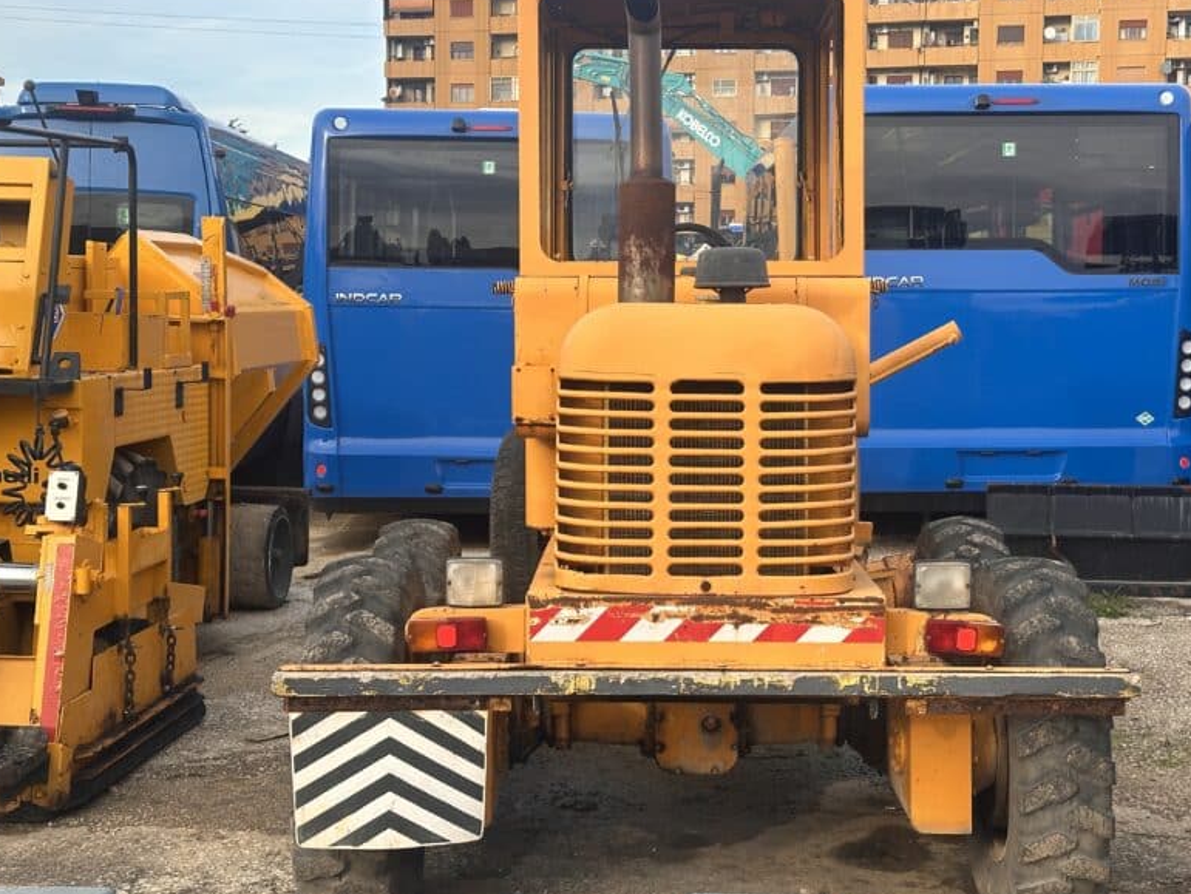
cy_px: 425
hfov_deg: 34.3
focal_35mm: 56
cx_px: 675
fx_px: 1928
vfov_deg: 26.1
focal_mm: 6.86
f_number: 1.78
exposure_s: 1/944
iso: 64
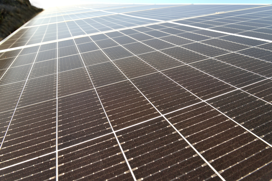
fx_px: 181
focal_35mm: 24
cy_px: 90
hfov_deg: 73.7
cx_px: 136
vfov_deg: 53.2
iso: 250
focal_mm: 24
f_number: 8
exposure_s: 1/320
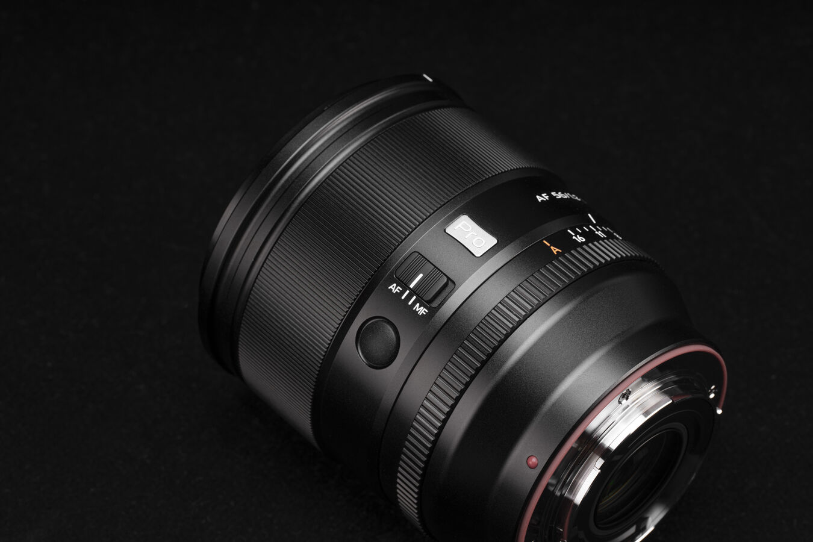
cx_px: 406
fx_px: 2371
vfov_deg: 13.0
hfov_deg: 19.5
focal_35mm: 105
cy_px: 271
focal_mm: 105
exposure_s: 1/200
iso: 100
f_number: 14
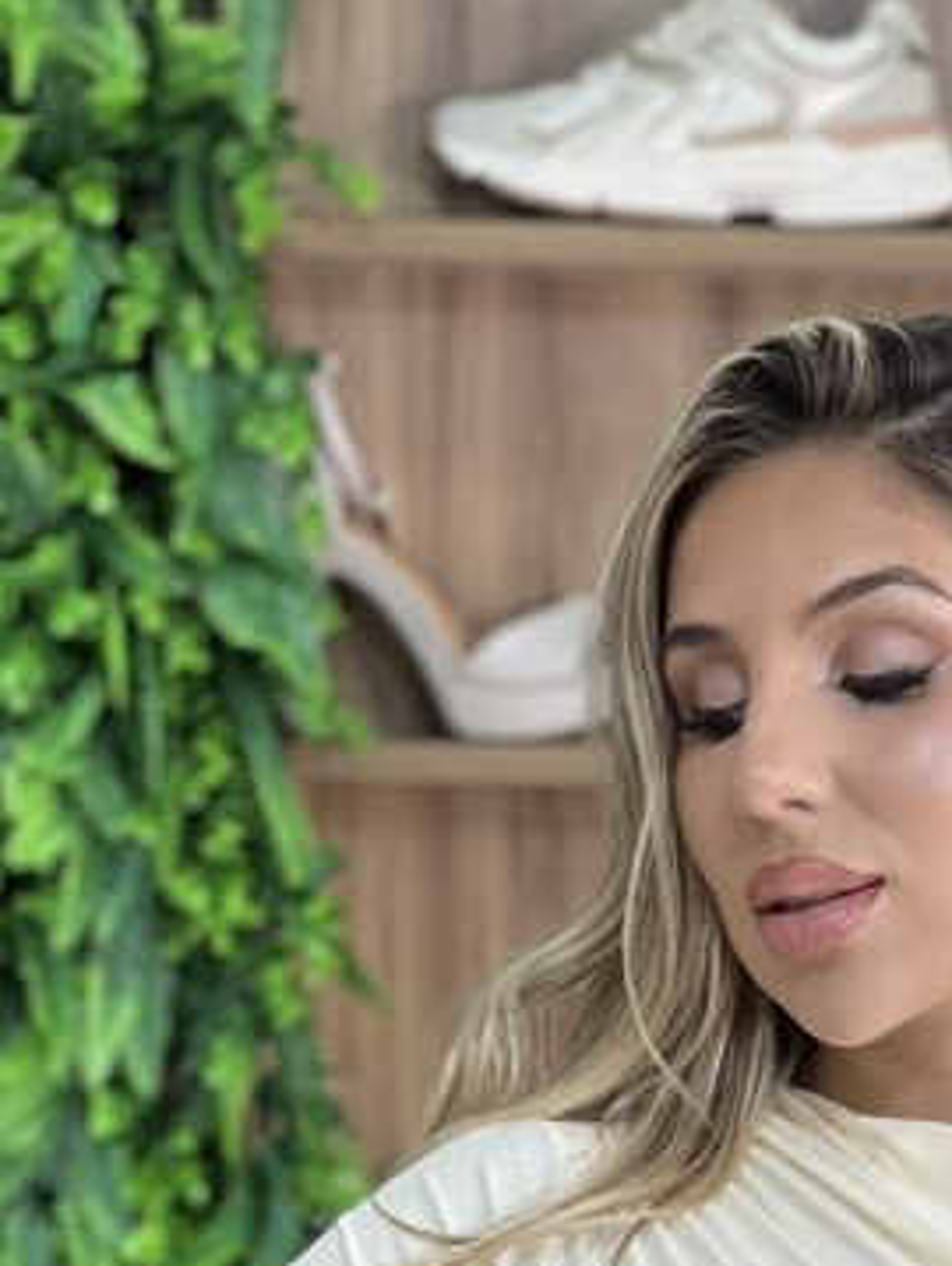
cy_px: 1638
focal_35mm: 200
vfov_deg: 9.7
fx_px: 7321
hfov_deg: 7.4
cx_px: 839
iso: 160
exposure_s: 1/120
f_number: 2.8
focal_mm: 9
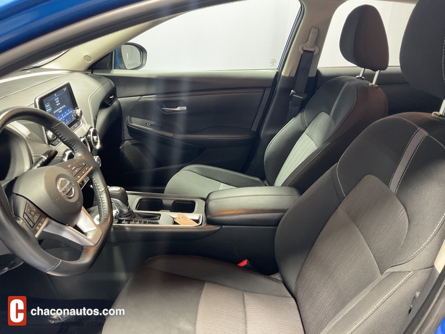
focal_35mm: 29
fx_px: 373
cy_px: 167
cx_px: 222
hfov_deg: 61.7
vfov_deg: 48.2
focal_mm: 3
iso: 200
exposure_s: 1/40
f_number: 1.8
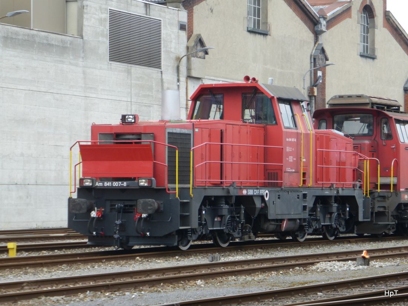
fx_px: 1674
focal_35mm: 142
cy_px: 153
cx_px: 204
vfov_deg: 10.4
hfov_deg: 13.9
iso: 100
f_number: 5.4
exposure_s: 1/80
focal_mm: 23.1
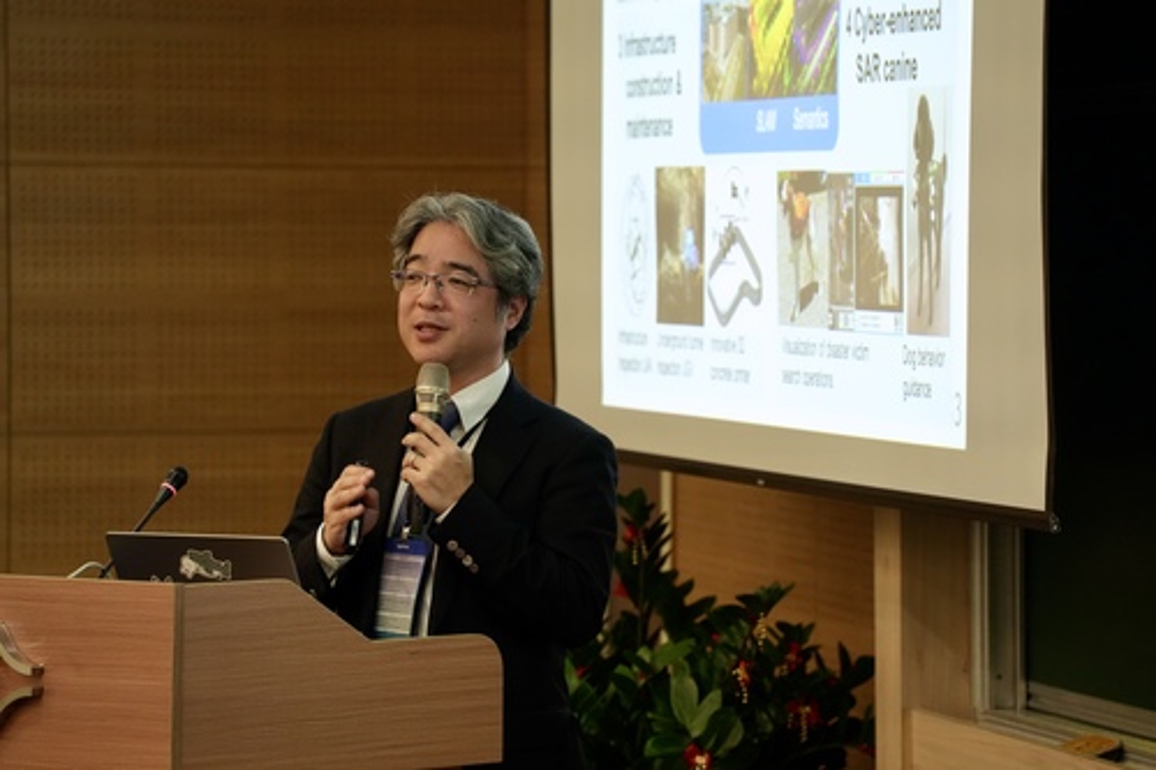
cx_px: 578
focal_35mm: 200
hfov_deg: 10.3
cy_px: 385
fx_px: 6420
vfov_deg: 6.9
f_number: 5.6
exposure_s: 1/160
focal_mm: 200
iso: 5000
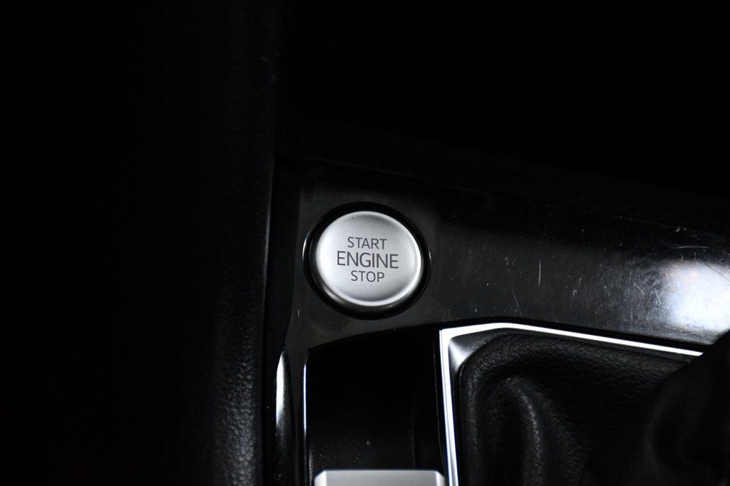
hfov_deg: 19.5
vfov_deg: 13.0
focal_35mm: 105
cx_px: 365
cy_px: 243
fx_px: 2128
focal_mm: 70
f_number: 5
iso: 2500
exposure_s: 1/400
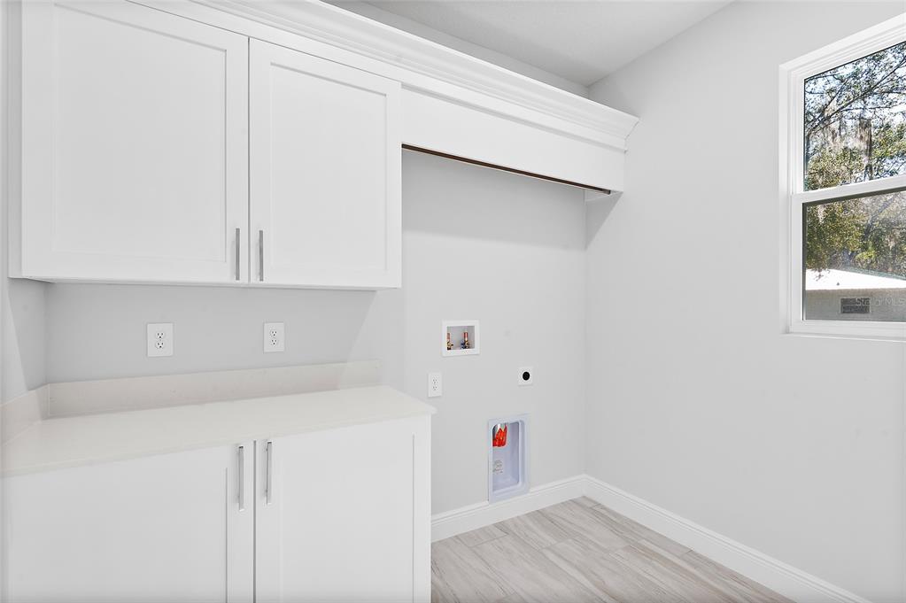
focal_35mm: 16
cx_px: 453
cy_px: 302
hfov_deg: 96.8
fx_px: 402
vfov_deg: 73.7
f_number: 10
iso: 100
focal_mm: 16
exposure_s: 1/5
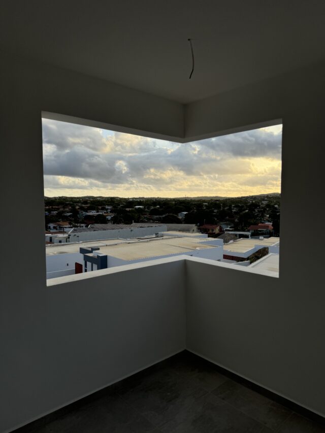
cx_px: 162
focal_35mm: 24
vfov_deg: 71.6
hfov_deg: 56.8
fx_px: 300
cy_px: 216
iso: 80
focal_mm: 6.76
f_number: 1.78
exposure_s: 1/4310
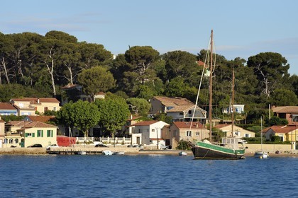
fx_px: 1655
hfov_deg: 10.3
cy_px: 99
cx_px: 149
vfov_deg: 6.9
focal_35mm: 200
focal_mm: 200
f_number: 9
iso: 200
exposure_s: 1/400
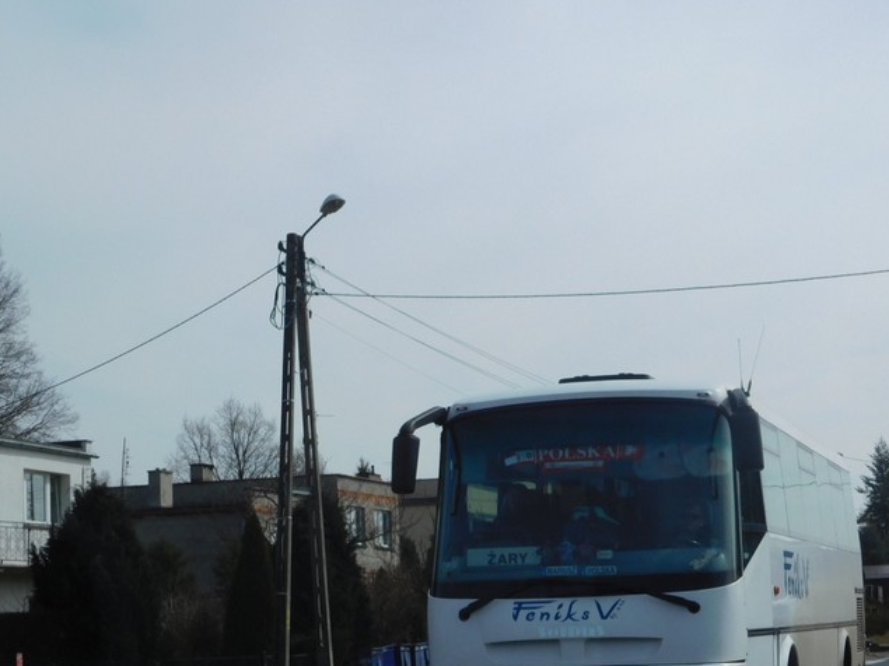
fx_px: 2003
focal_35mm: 78
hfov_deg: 25.0
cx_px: 526
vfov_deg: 18.9
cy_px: 409
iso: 125
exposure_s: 1/1500
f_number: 4.2
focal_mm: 9.8
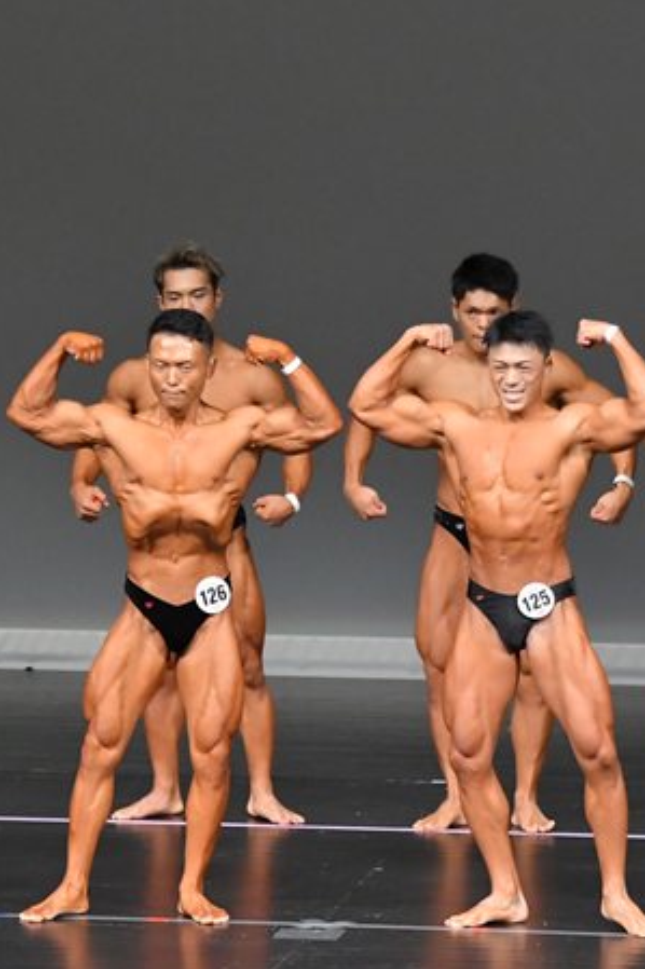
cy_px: 516
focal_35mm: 388
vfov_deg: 5.3
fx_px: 10435
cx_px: 307
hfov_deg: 3.5
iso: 5000
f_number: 5.6
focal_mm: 150
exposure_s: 1/400
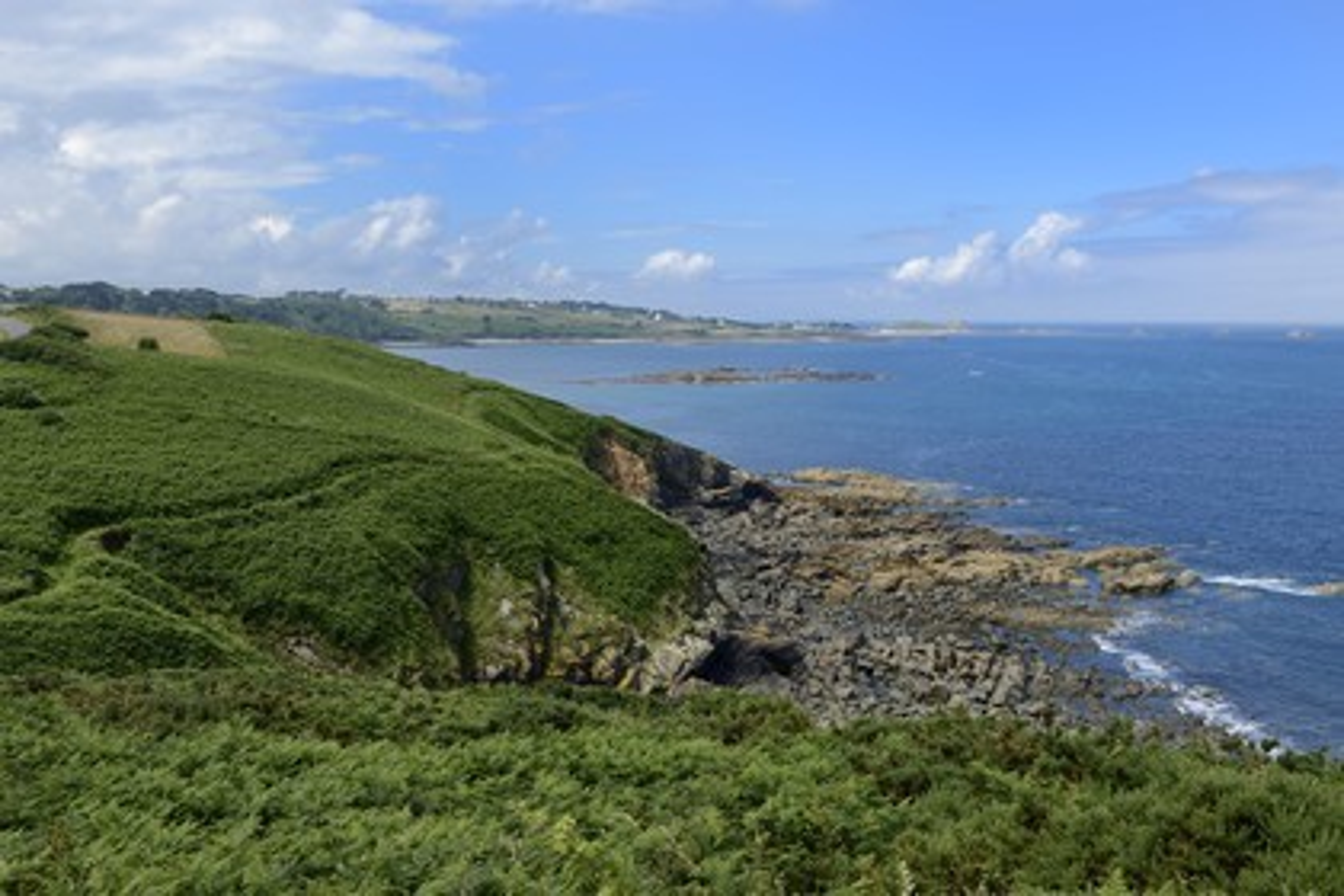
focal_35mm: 34
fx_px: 1269
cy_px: 448
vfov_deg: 38.9
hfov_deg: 55.8
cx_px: 672
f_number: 13
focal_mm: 34
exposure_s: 1/160
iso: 200
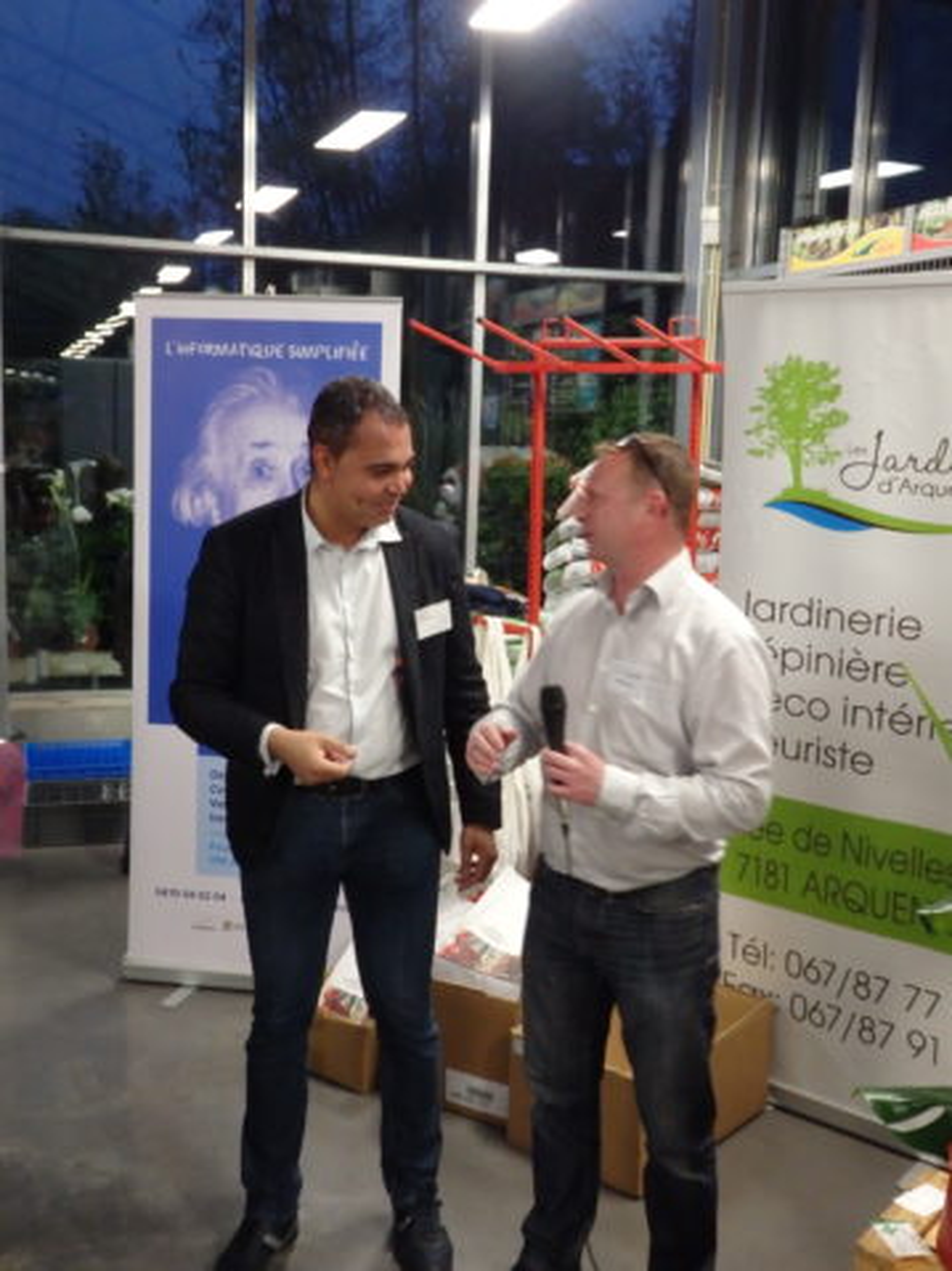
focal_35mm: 37
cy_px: 636
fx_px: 1357
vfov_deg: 50.1
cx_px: 476
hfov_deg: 38.6
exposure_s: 1/30
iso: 1000
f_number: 3.6
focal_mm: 6.6
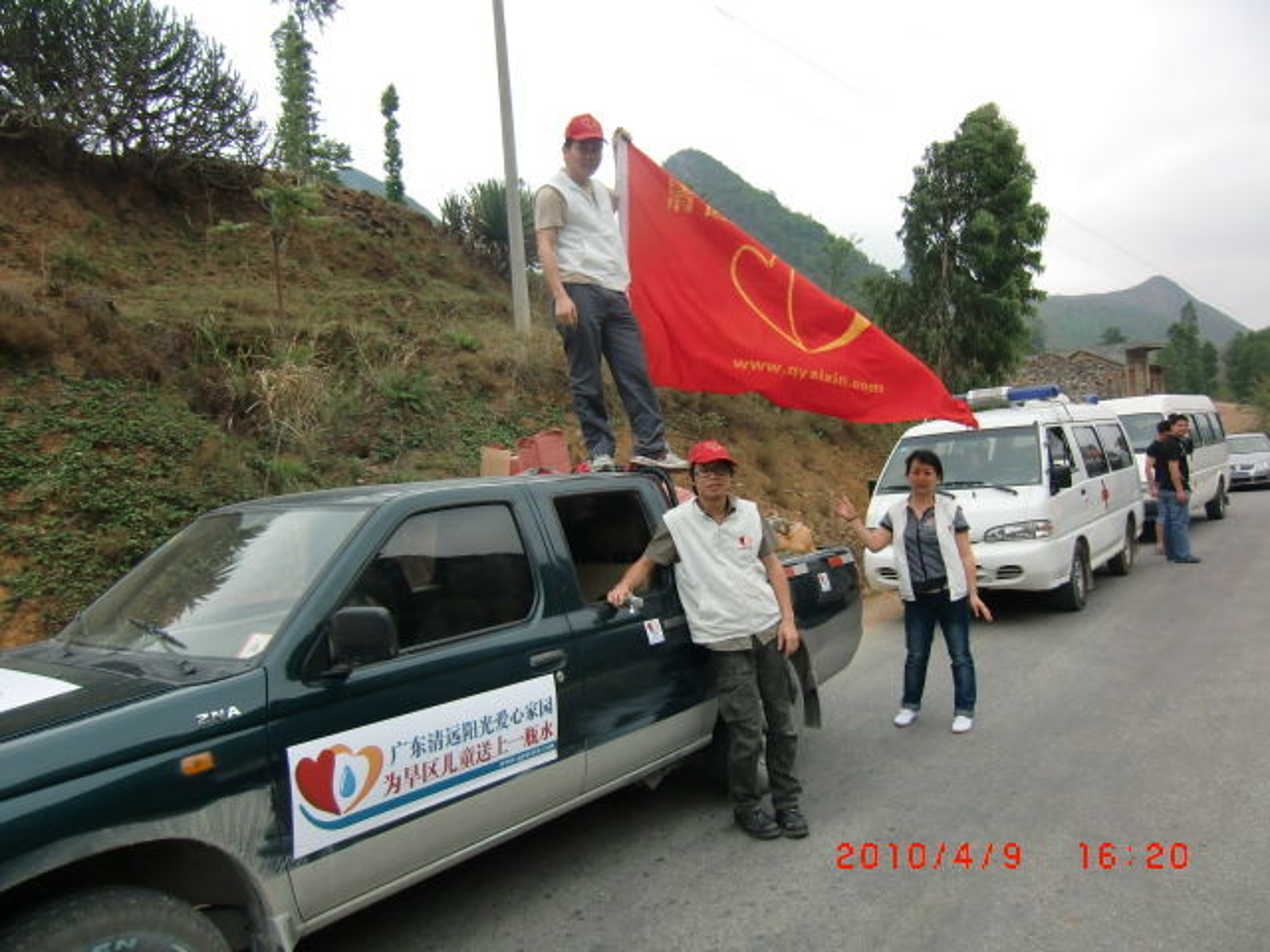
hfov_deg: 71.6
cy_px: 476
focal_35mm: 24
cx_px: 635
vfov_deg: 56.8
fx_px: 881
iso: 64
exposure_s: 1/160
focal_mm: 4.3
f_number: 3.2
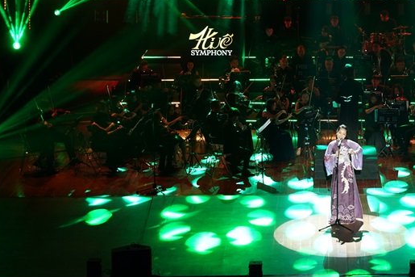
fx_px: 1567
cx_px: 357
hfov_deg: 15.0
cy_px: 21
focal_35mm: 136
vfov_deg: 10.0
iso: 1250
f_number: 2.8
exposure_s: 1/125
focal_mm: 70
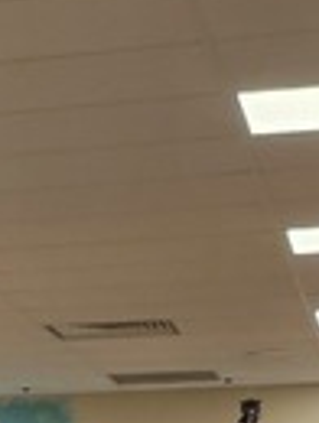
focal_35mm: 181
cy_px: 1305
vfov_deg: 8.8
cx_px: -508
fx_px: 2217
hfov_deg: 7.6
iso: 100
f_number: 1.8
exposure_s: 1/120
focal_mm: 5.4
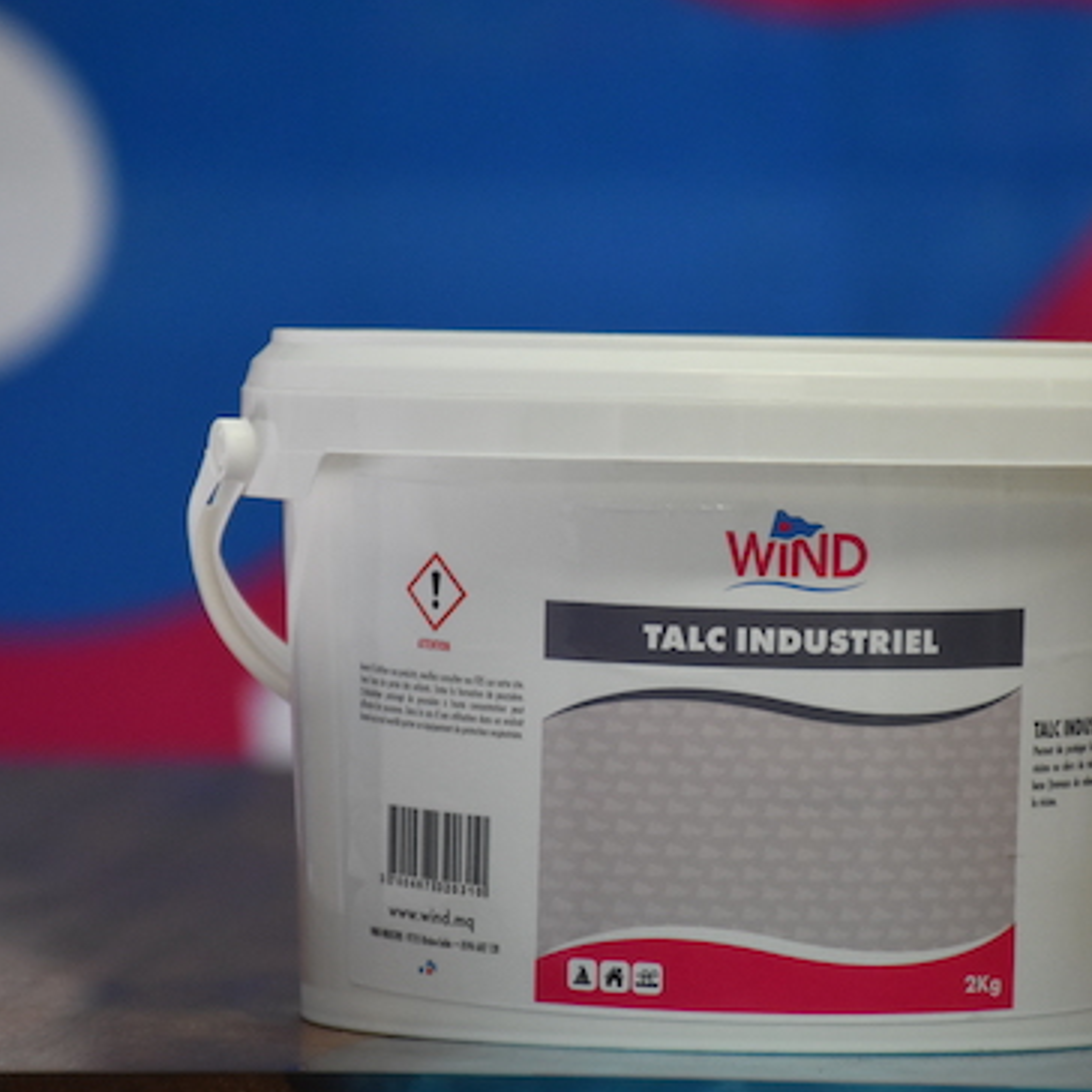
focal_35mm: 314
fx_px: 11207
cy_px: 556
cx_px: 666
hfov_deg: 5.6
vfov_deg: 5.6
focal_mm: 140
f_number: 5.6
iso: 1600
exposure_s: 1/125
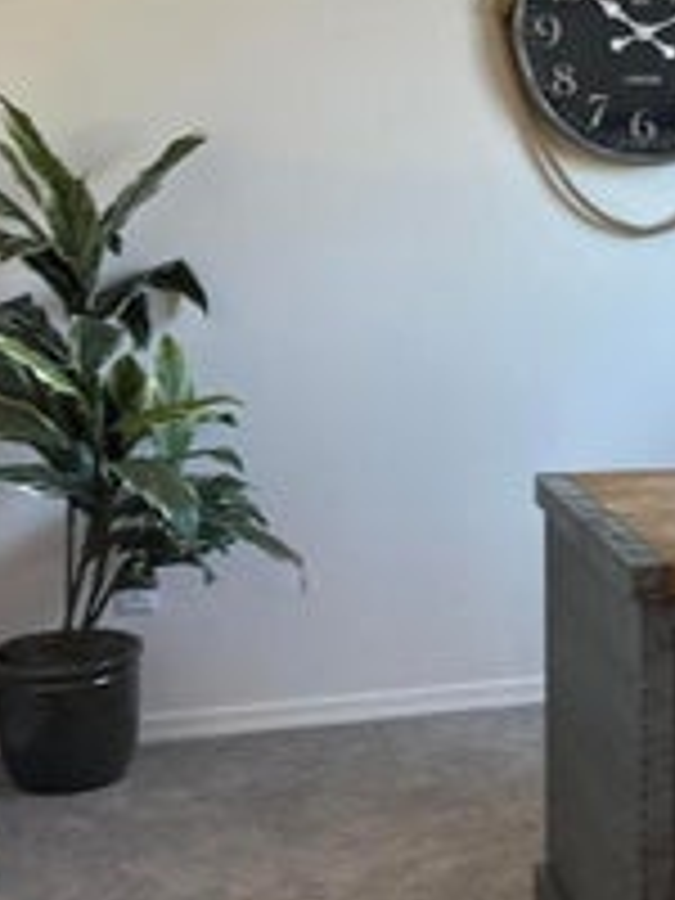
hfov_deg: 16.4
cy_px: 328
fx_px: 2158
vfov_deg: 23.5
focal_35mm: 83
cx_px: 972
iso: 125
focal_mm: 5.96
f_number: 1.6
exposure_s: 1/60
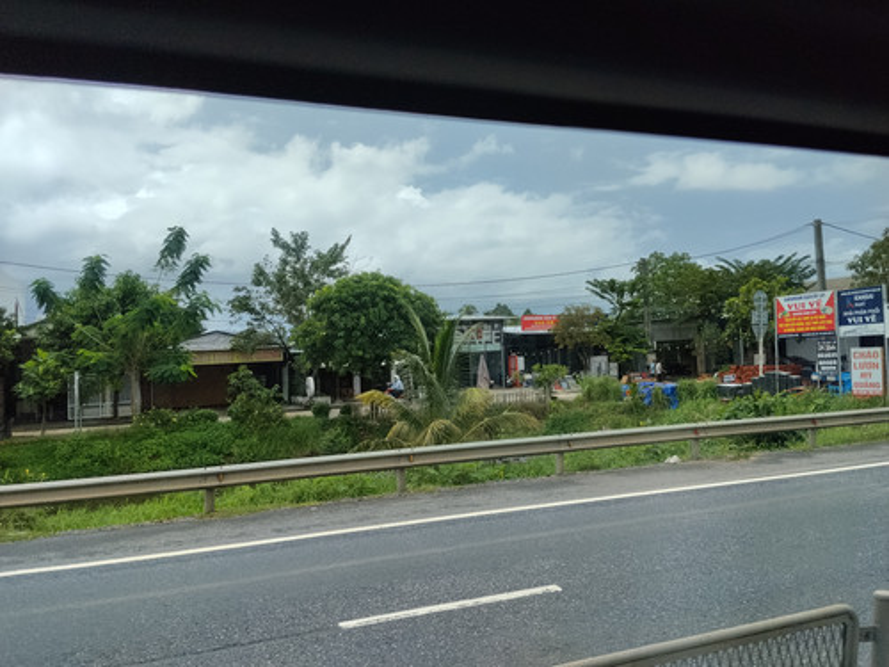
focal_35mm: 29
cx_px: 444
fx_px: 745
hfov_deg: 61.7
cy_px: 334
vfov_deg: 48.2
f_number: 1.8
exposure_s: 1/1938
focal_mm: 4.22
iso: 50
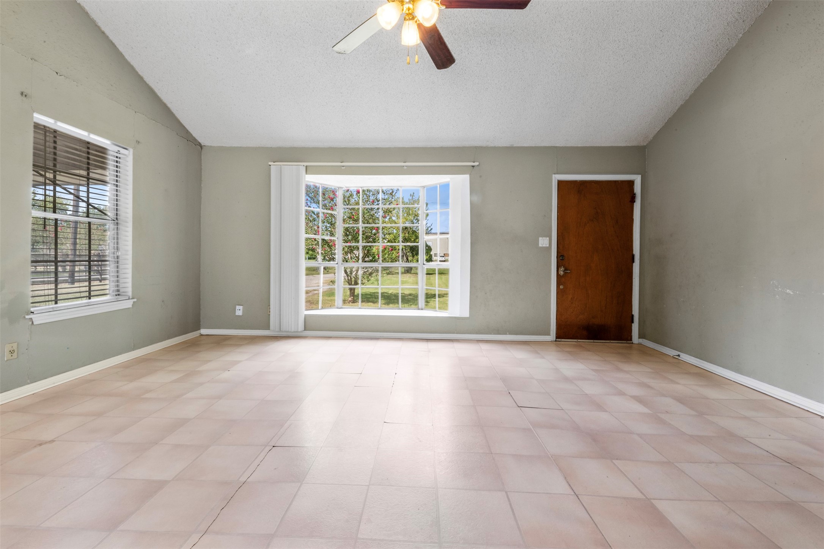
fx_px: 343
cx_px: 412
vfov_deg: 77.3
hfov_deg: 100.4
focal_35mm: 15
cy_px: 274
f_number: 9
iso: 250
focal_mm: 15
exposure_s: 1/2
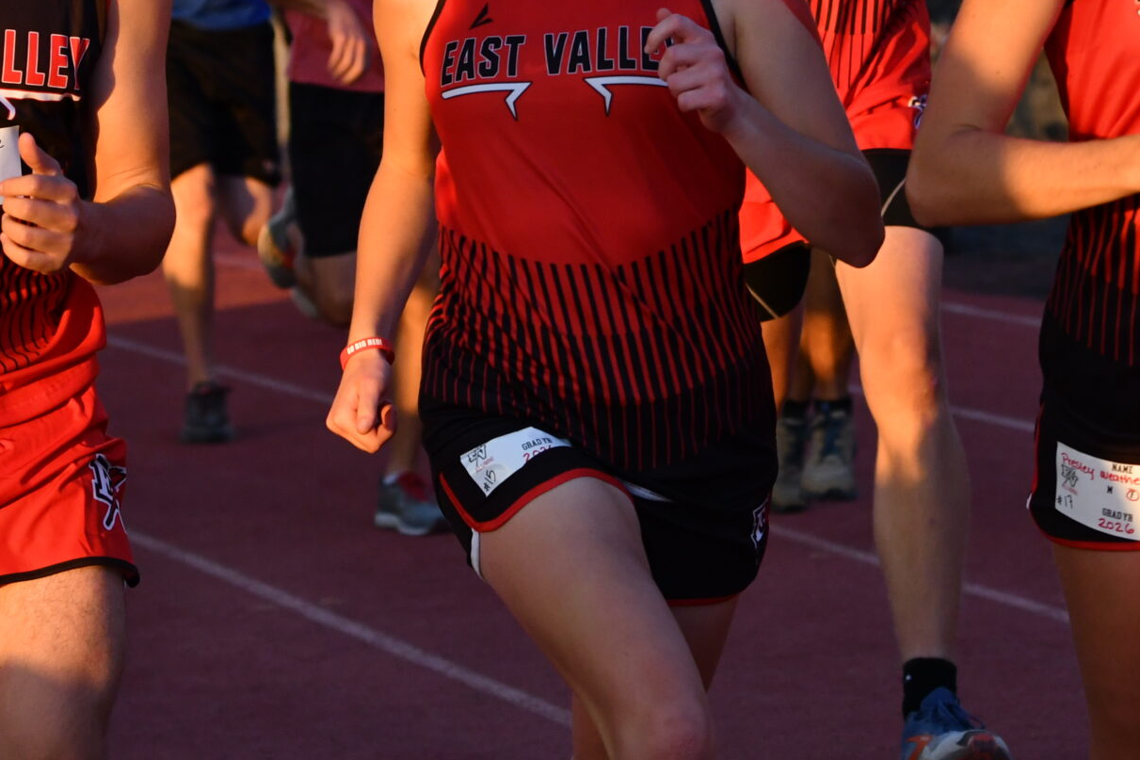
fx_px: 7029
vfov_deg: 6.2
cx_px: 664
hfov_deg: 9.3
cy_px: 49
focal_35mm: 222
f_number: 4
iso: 900
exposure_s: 1/1000
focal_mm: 70
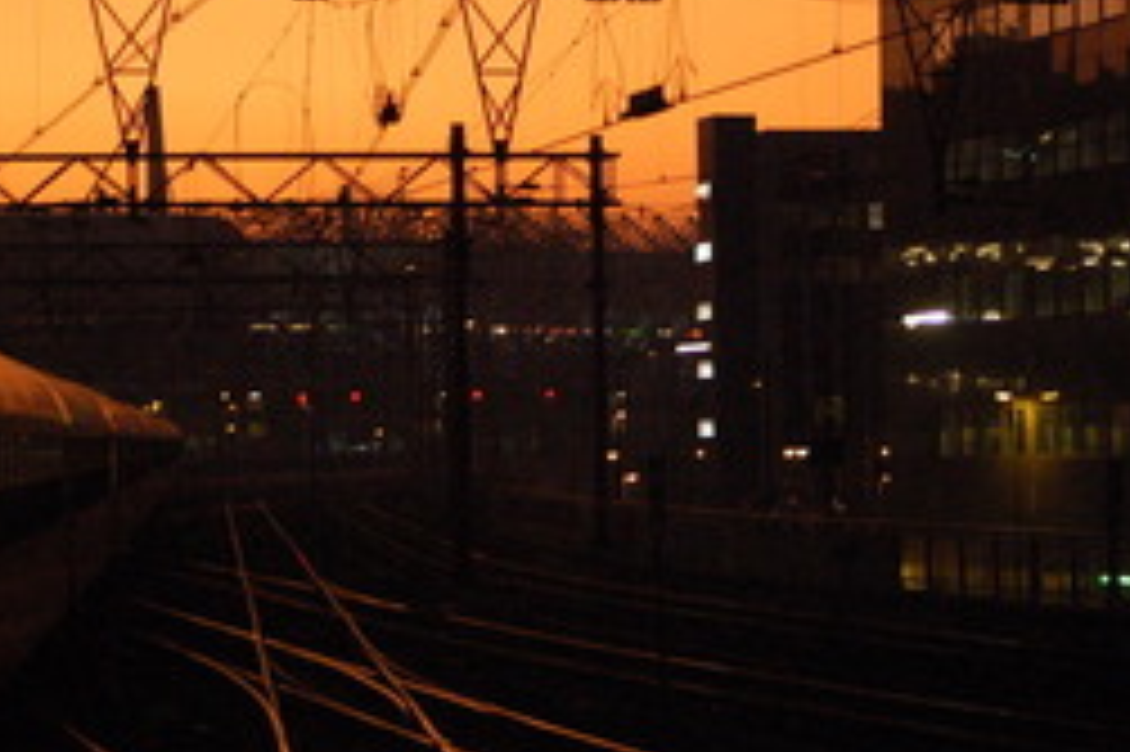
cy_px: 329
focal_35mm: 165
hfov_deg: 12.5
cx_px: 486
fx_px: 5176
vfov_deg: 8.3
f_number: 4.2
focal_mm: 60
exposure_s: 1/160
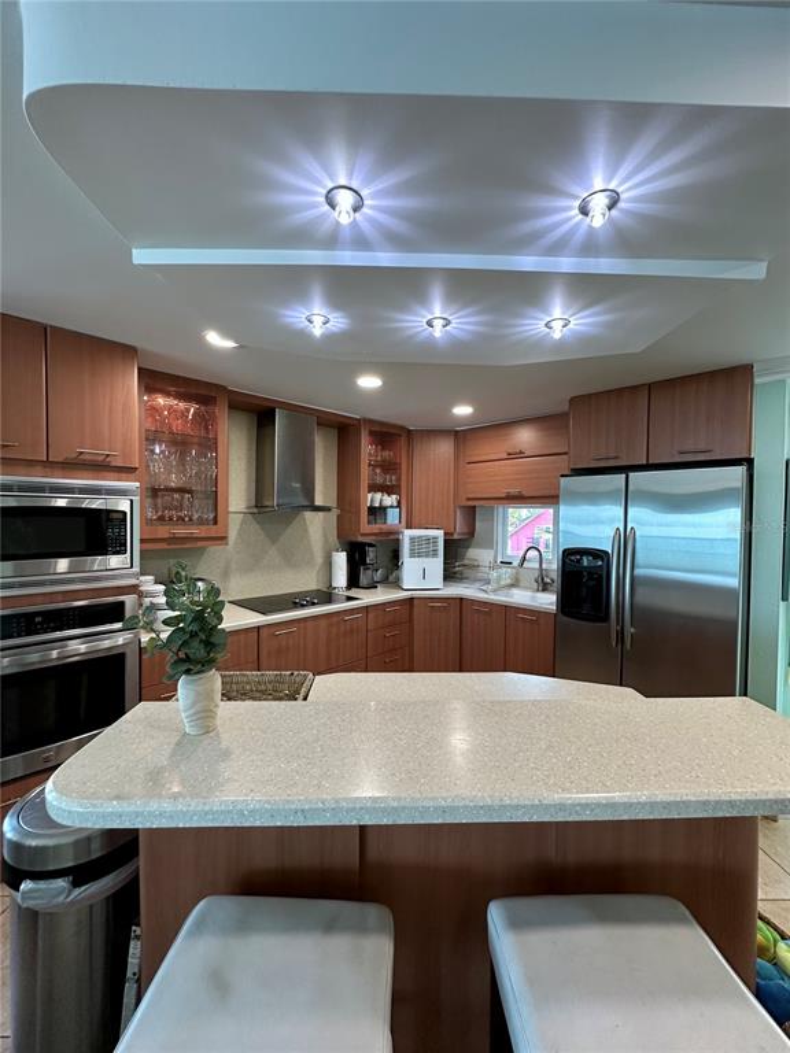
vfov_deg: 102.1
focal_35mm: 14
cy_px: 526
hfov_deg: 85.7
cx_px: 395
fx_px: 426
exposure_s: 1/120
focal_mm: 2.22
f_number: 2.2
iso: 200
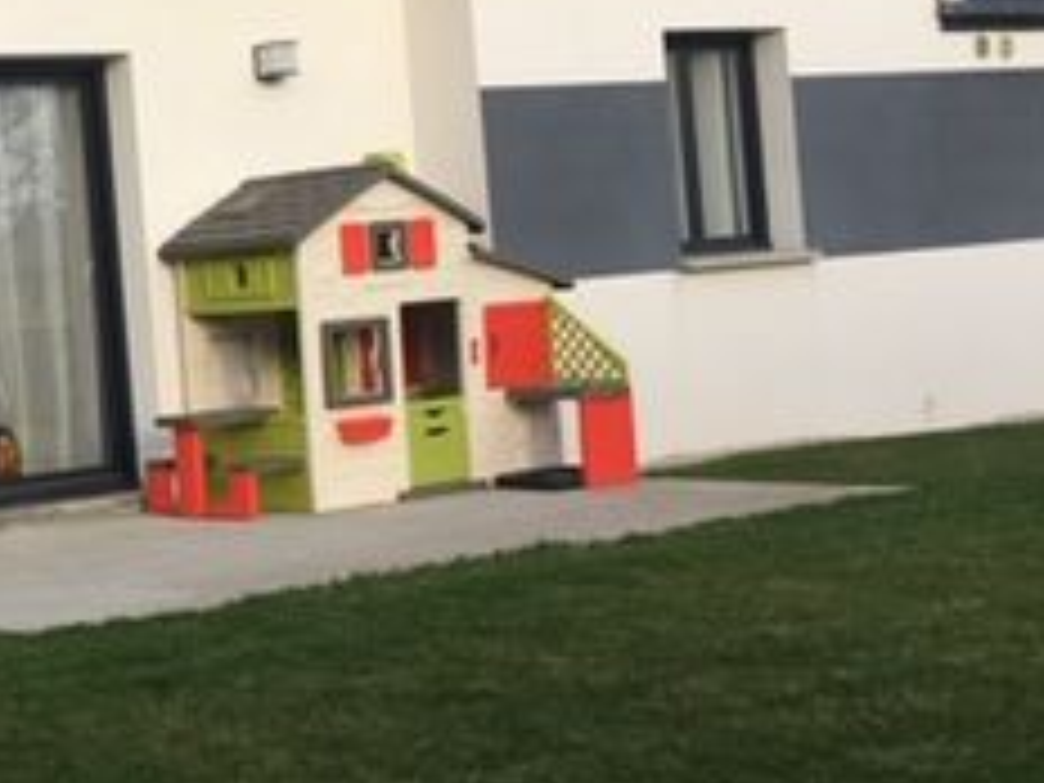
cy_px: 302
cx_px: -108
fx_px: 2262
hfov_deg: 24.3
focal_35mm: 75
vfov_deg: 19.6
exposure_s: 1/712
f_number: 2.2
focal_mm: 4.15
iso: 25
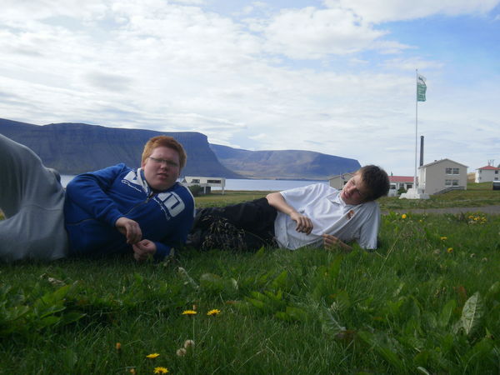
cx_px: 250
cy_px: 188
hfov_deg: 50.1
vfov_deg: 38.7
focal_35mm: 37
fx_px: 534
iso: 100
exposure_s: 1/160
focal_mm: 6.51
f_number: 9.3
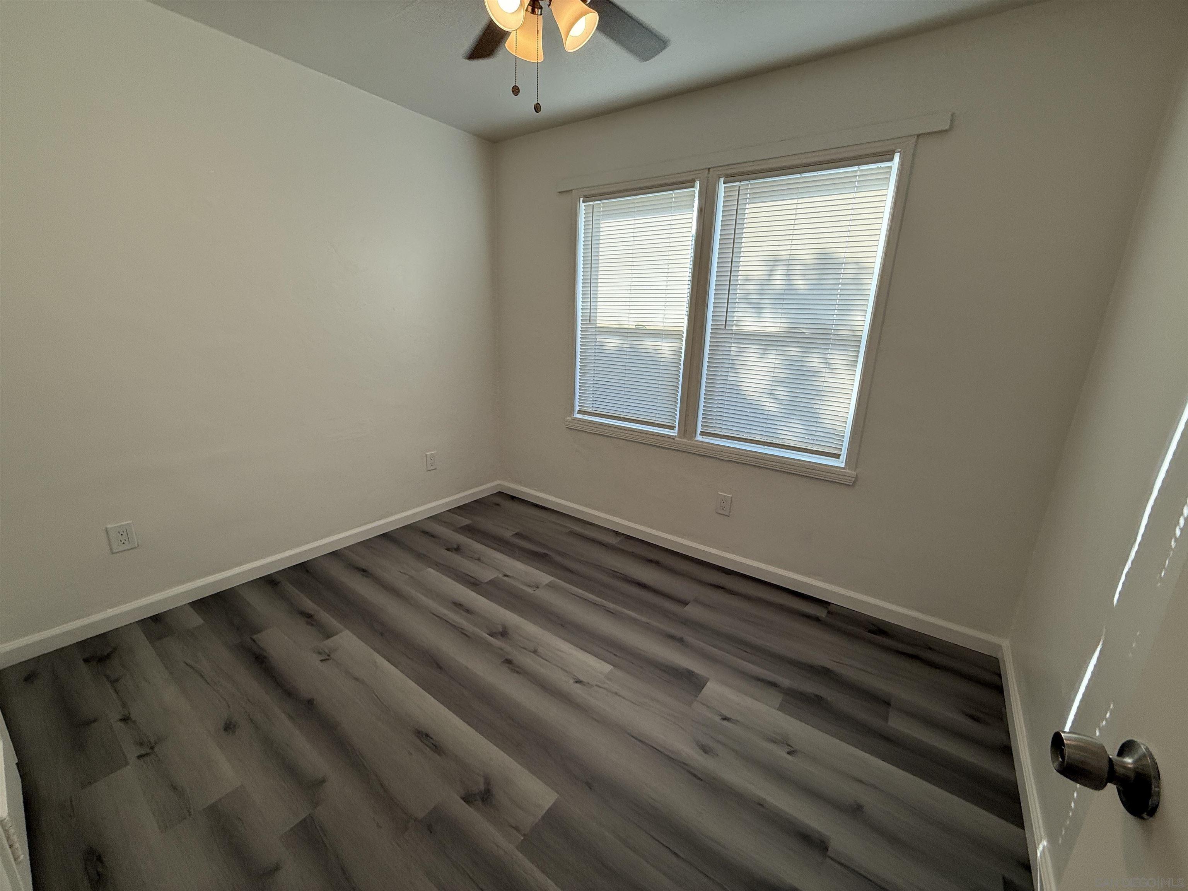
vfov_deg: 85.7
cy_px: 446
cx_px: 594
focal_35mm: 14
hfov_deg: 102.1
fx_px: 480
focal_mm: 2.22
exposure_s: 1/205
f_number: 2.2
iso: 50
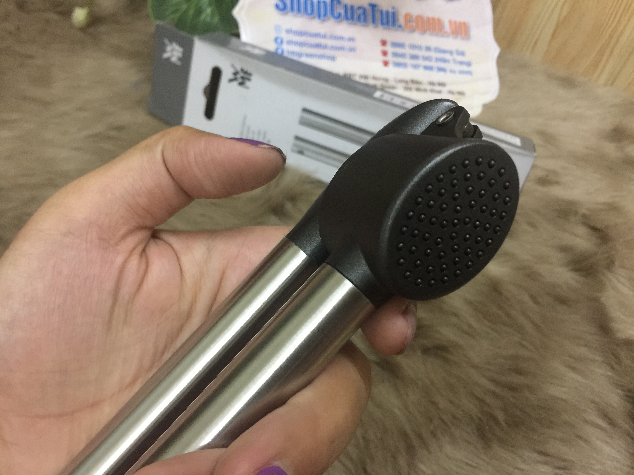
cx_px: 317
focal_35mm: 29
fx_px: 531
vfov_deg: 48.2
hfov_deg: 61.7
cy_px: 238
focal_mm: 4.15
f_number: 2.2
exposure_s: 1/10
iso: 125
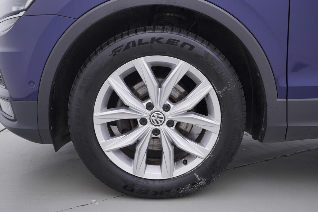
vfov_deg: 36.9
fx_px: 318
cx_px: 159
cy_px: 106
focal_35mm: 36
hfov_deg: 53.1
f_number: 3.5
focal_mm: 24
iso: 125
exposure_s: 1/60
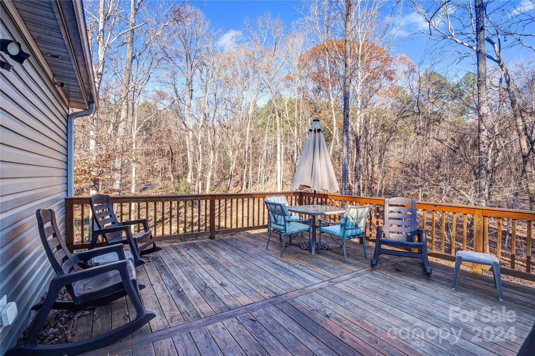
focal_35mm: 16
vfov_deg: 73.7
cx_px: 268
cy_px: 178
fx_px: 238
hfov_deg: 96.8
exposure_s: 1/100
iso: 200
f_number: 9
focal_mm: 16
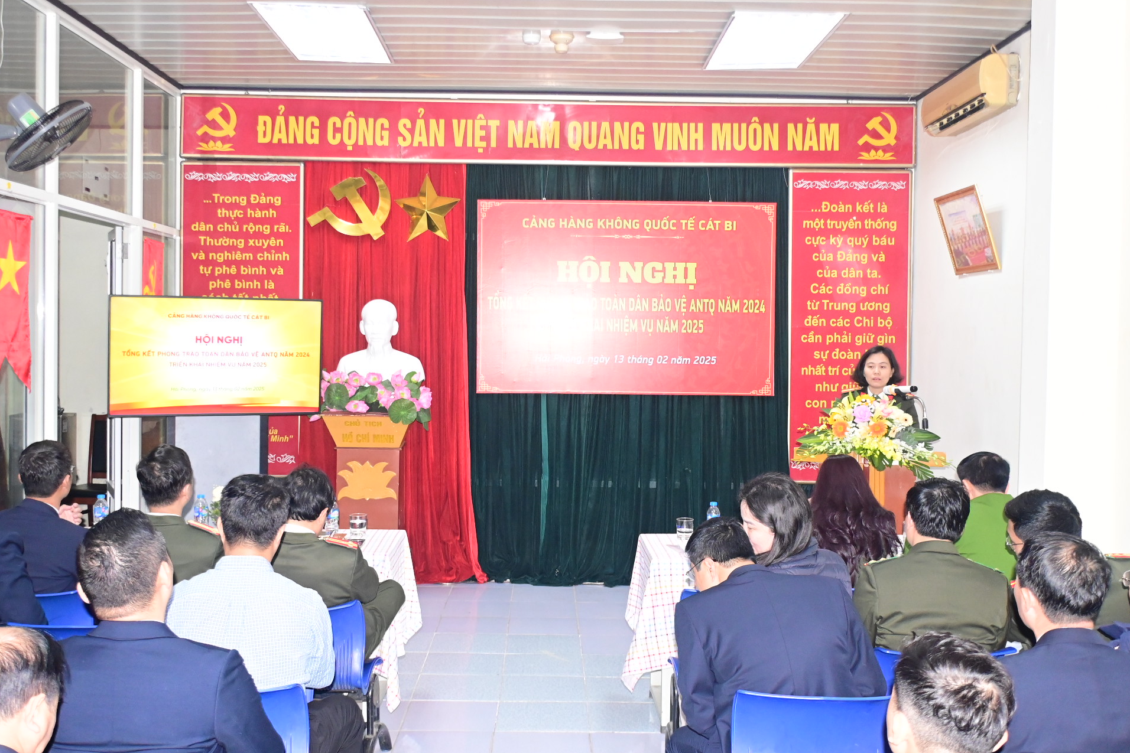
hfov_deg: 54.4
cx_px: 563
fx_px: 1099
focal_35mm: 35
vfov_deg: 37.9
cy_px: 379
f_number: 5.6
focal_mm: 23
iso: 3200
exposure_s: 1/200
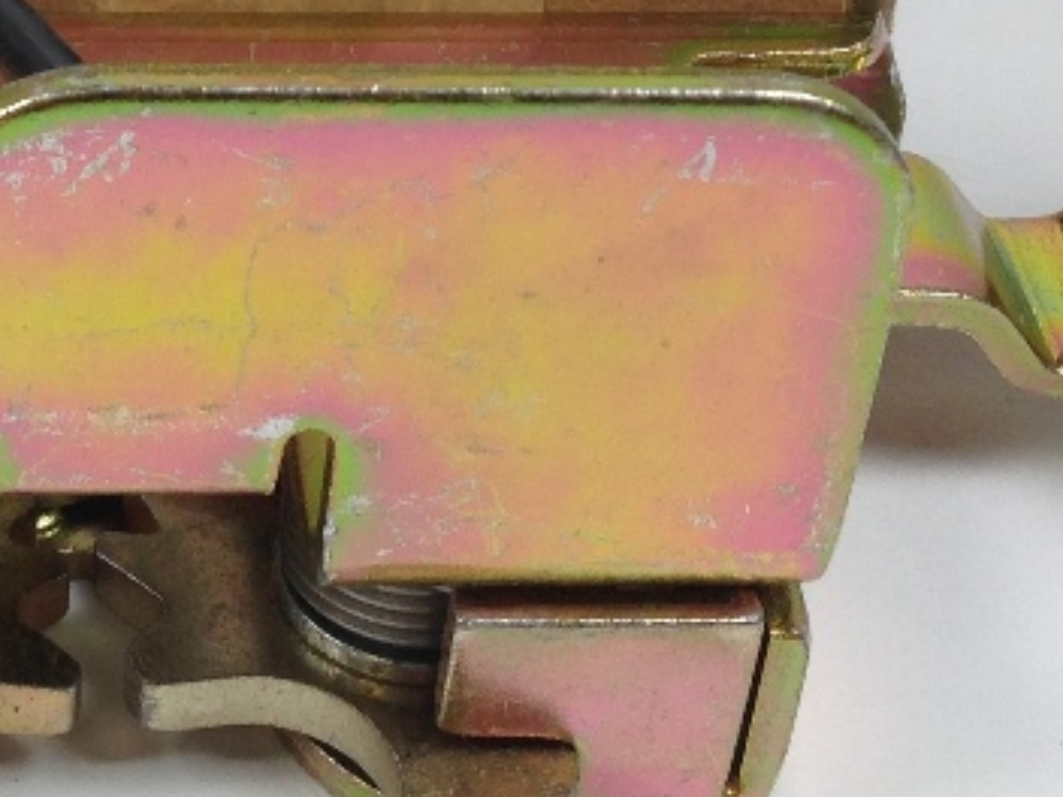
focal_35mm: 120
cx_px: 75
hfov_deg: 16.2
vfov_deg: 12.1
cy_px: -160
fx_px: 3685
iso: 50
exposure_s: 1/120
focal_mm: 4.12
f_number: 2.4
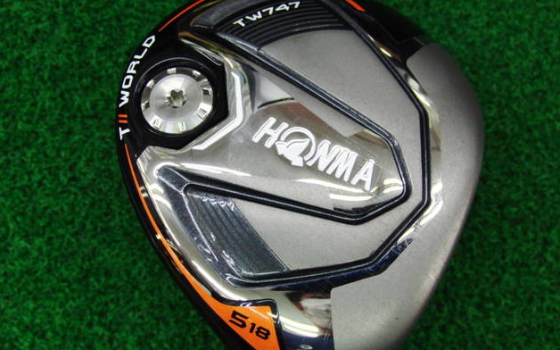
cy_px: 184
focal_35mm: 40
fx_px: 610
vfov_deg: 32.0
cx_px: 277
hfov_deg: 49.3
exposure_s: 1/80
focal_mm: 6.42
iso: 320
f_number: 3.6
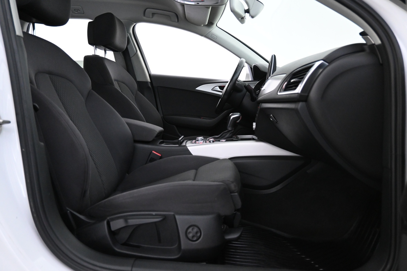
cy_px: 136
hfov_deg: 67.4
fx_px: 305
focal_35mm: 27
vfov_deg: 47.9
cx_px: 204
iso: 3200
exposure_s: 1/30
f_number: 3.5
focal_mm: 18
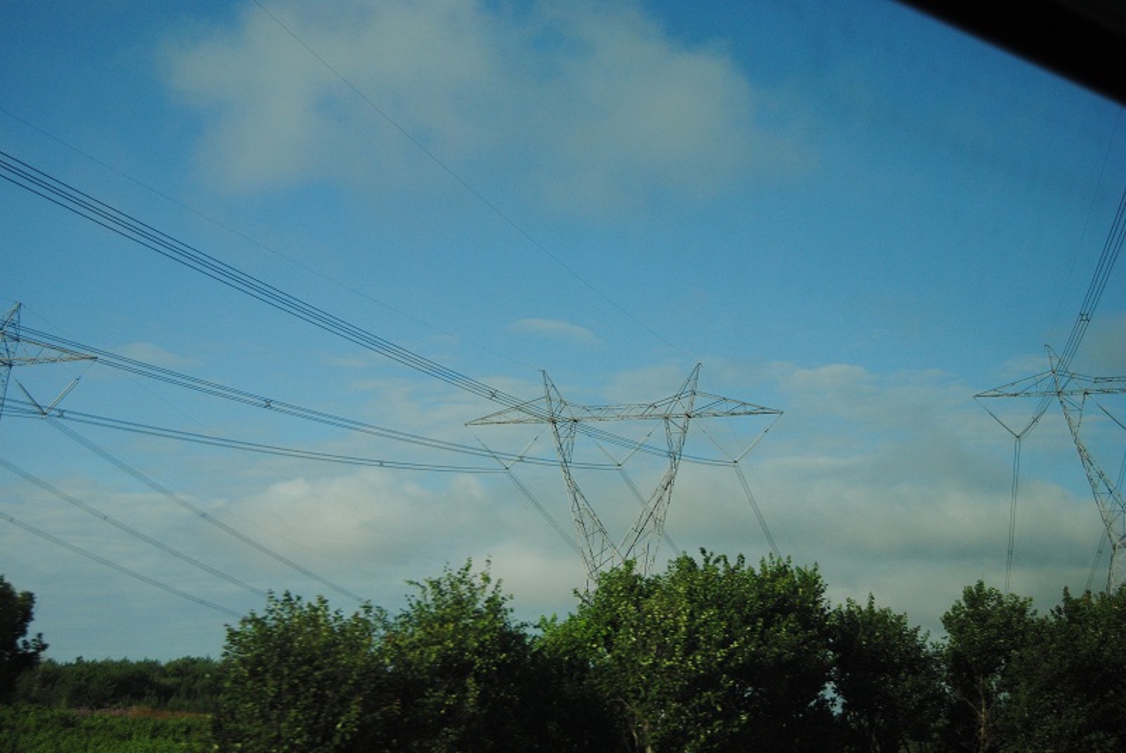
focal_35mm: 46
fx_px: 1456
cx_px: 563
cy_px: 376
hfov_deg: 42.3
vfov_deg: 29.0
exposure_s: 1/500
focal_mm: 31
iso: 450
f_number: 4.2
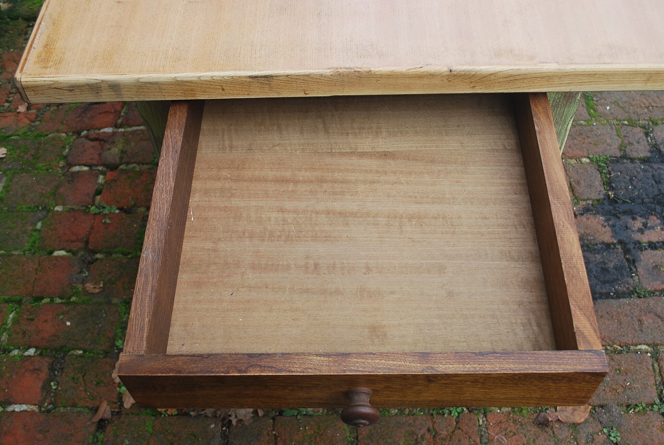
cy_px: 222
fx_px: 720
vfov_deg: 34.3
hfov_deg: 49.5
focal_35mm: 39
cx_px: 332
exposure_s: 1/100
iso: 200
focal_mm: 26
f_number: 5
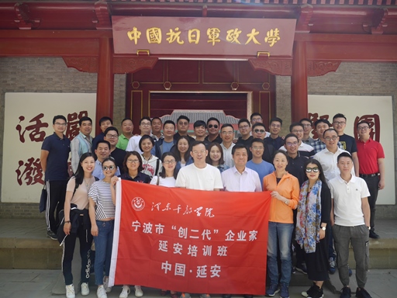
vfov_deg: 49.7
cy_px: 149
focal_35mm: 28
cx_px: 198
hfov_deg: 63.4
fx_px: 321
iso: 160
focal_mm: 14
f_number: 4.5
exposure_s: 1/160
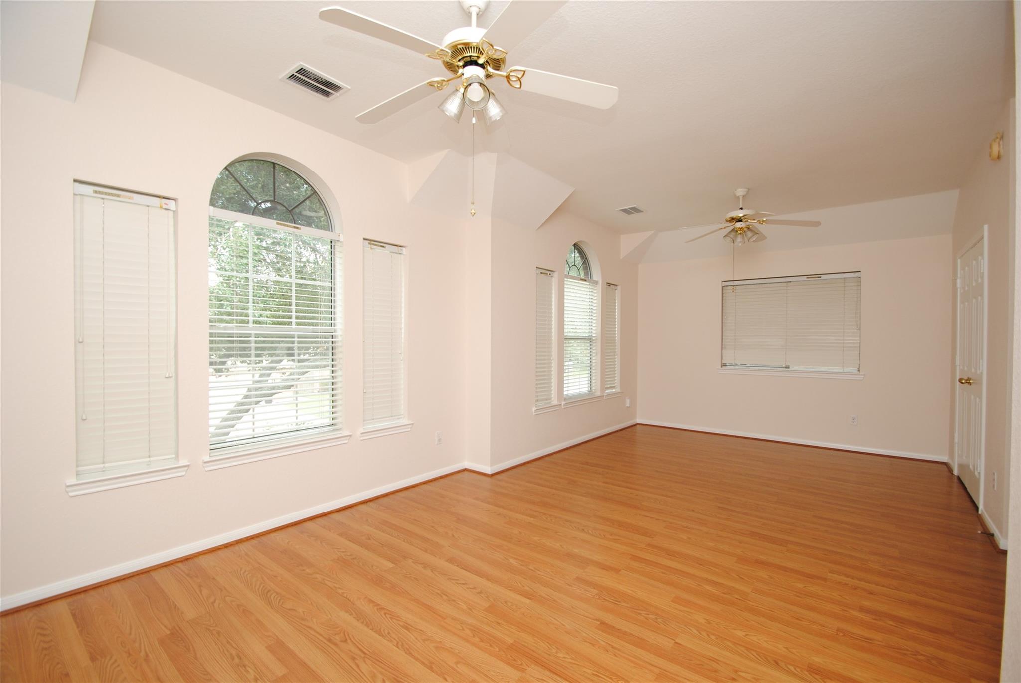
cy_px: 342
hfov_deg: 100.3
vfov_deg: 77.5
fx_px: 426
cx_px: 510
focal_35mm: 15
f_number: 4
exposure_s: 1/60
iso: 200
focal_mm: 10
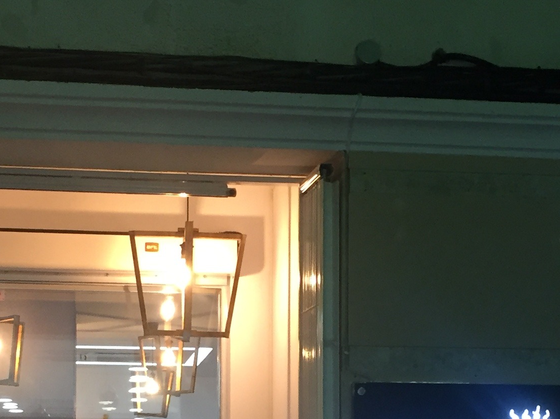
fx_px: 1375
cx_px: 278
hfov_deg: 23.0
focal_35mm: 85
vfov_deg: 16.9
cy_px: 446
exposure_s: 1/33
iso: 160
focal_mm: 4.15
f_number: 2.2
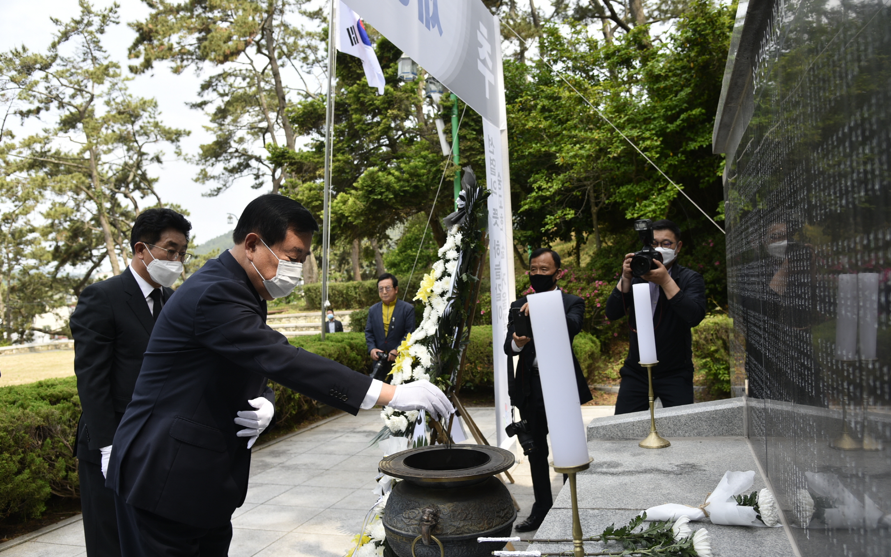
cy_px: 289
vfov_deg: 40.6
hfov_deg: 61.2
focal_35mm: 31
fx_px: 753
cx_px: 441
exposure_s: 1/125
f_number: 5
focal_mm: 30
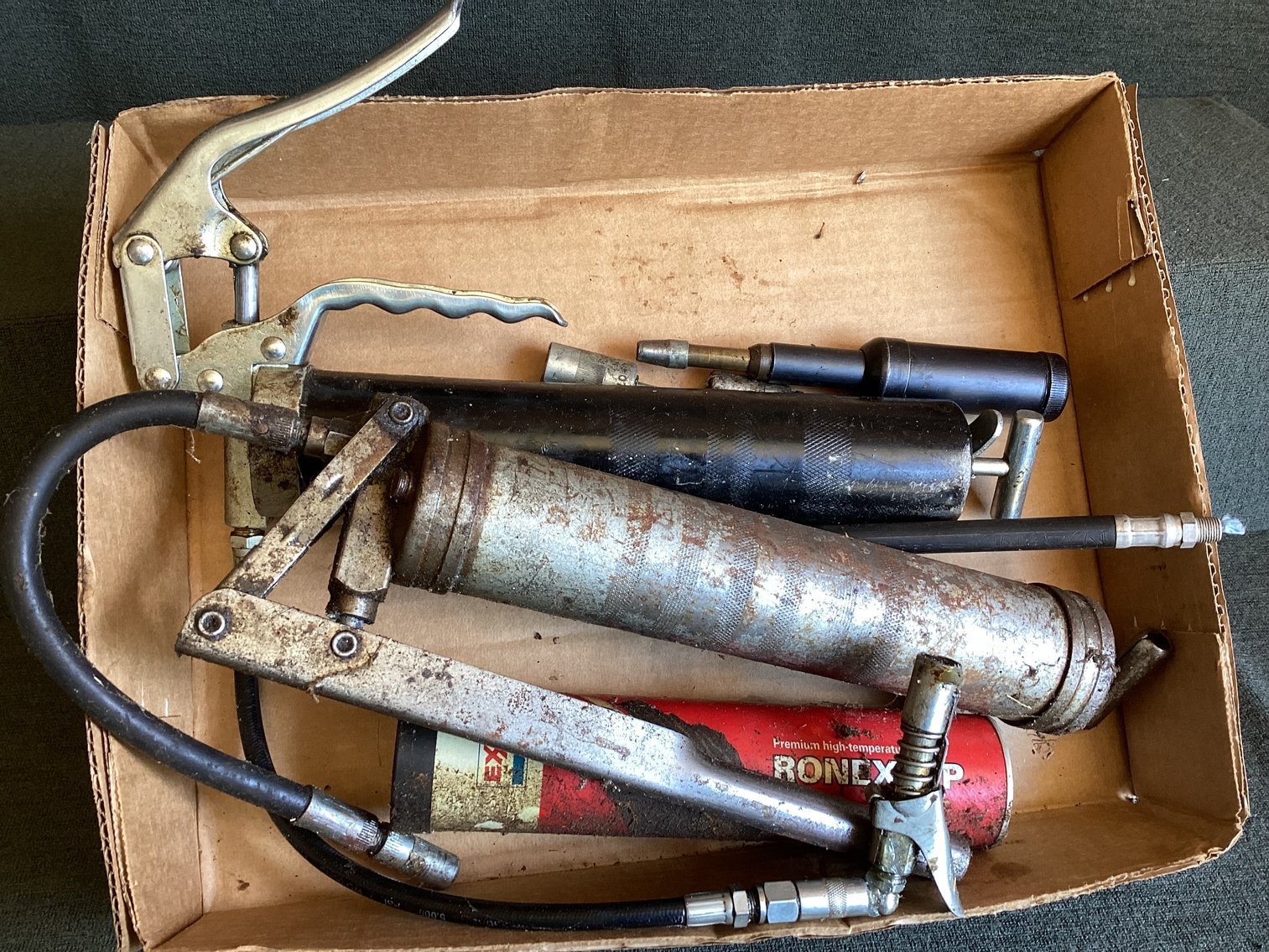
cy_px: 476
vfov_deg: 45.4
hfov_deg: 58.3
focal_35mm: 31
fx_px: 1137
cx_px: 634
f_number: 2.4
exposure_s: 1/50
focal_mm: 3.3
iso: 64
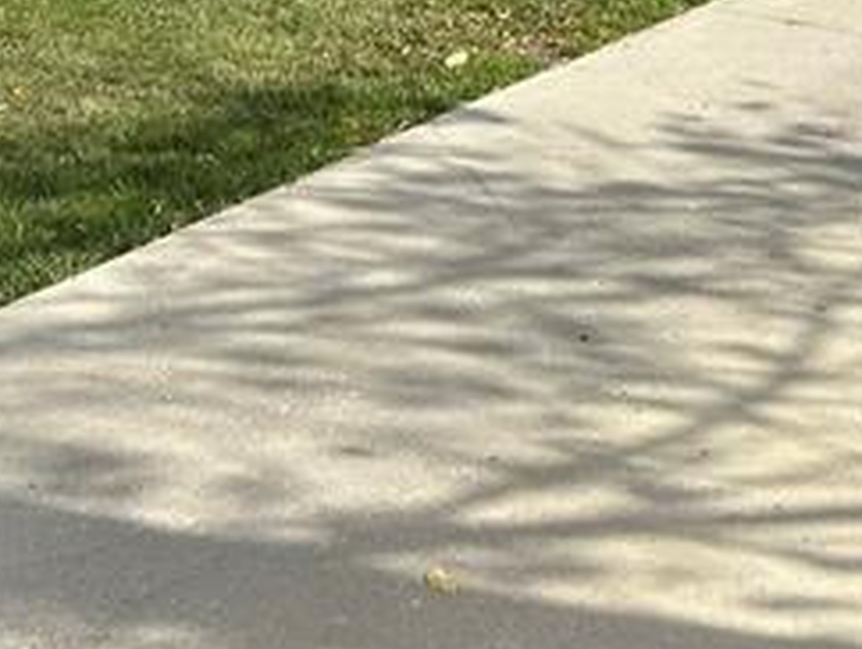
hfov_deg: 17.9
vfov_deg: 12.8
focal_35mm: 110
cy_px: -314
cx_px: 427
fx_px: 2742
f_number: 1.5
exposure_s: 1/3704
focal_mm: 5.7
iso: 50
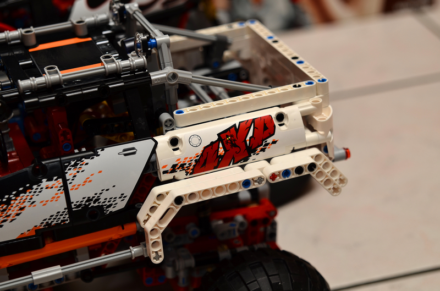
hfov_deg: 19.5
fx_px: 1280
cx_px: 220
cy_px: 146
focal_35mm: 105
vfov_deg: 13.0
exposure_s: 1/200
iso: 100
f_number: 4.5
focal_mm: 70
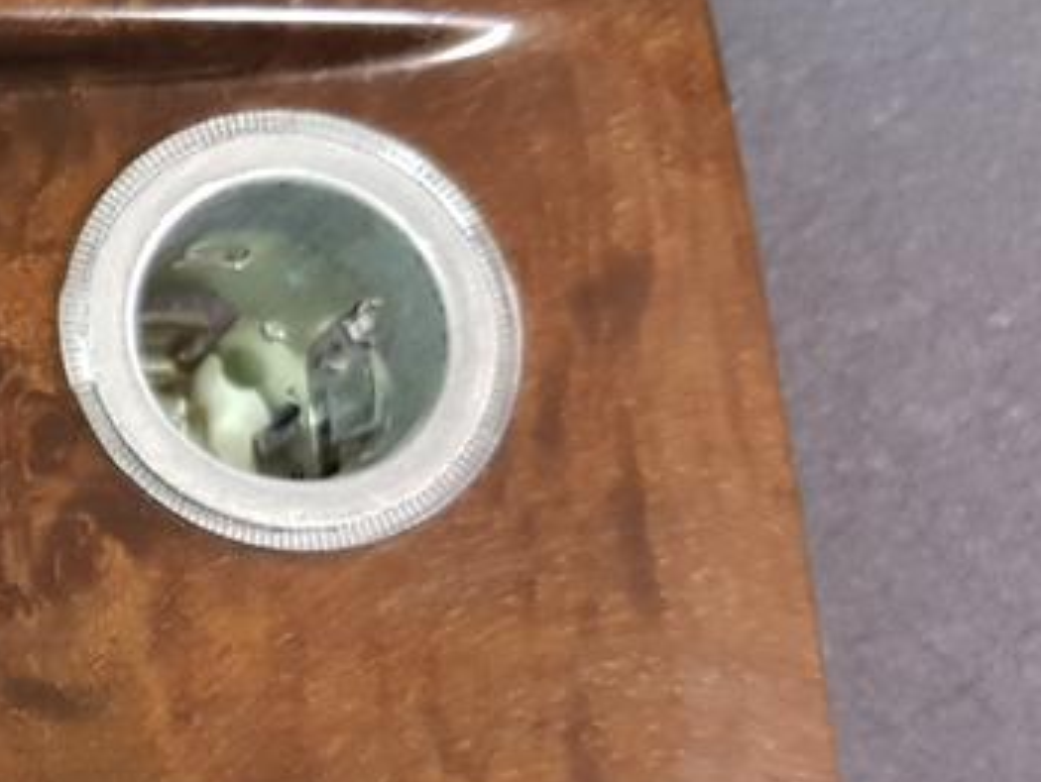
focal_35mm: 95
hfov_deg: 18.0
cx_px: -601
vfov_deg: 15.4
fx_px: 2859
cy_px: 726
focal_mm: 4.2
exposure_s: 1/10
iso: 200
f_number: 1.7
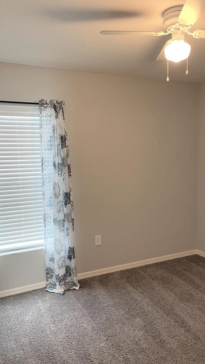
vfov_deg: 66.1
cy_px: 184
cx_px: 107
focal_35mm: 29
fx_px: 280
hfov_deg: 40.2
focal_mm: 5.1
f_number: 1.6
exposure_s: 1/60
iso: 160
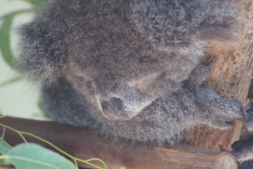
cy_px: 85
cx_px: 126
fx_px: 3176
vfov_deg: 3.0
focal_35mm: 452
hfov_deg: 4.6
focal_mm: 300
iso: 800
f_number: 5.6
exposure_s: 1/20
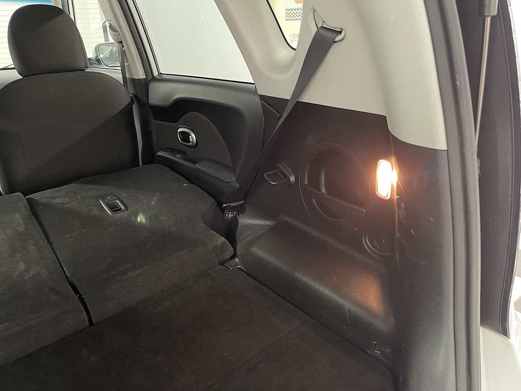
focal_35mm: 25
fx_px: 376
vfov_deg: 54.9
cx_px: 260
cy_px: 196
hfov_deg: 69.4
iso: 800
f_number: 1.6
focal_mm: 5.1
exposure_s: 1/30
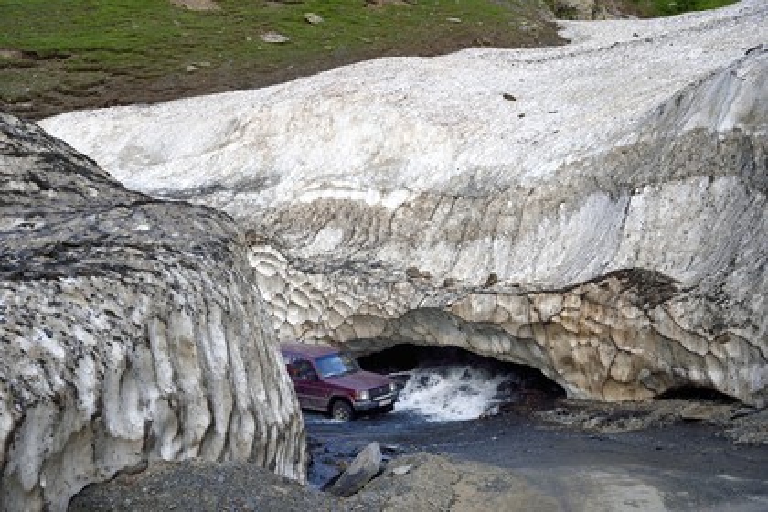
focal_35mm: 38
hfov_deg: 50.7
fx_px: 811
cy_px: 256
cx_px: 384
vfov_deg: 35.1
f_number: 6.3
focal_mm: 38
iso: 400
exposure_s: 1/320
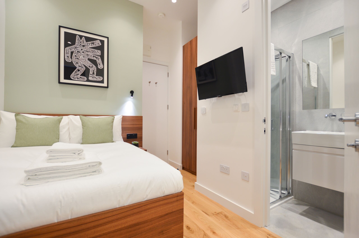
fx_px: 149
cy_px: 119
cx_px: 180
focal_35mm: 15
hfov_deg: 100.4
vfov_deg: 77.2
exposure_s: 1/13
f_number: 3.5
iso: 100
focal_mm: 10
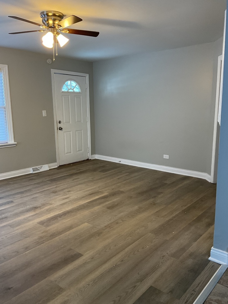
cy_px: 152
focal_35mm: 29
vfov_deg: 61.7
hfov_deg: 48.2
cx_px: 114
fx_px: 255
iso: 125
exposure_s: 1/60
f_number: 1.8
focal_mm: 3
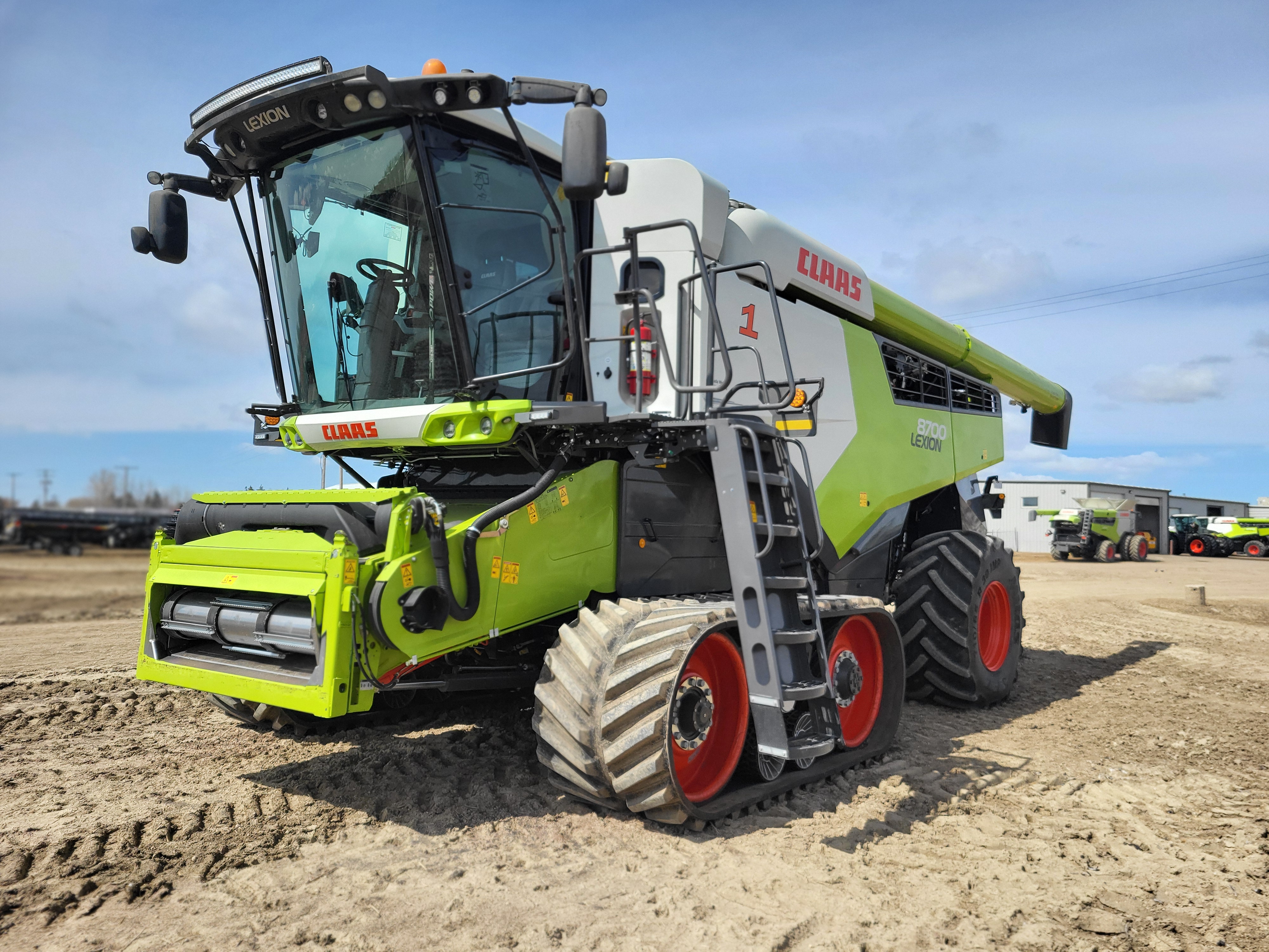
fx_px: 953
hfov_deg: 67.3
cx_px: 634
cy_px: 476
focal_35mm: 26
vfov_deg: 53.1
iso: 40
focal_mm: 5.4
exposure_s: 1/2977
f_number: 1.8
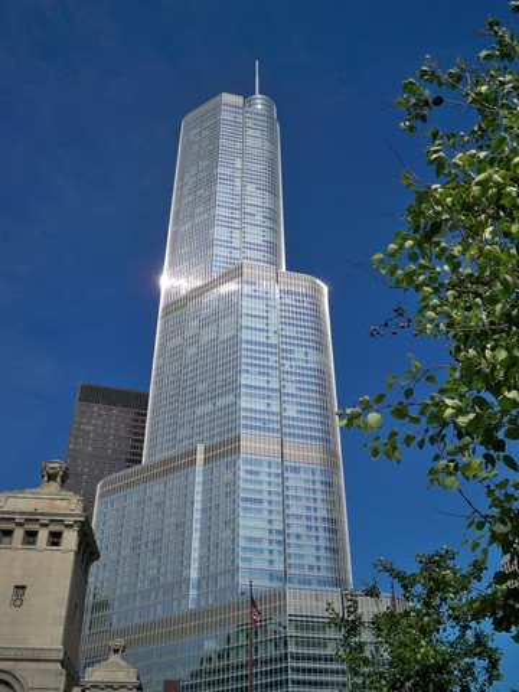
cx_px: 260
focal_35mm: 35
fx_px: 700
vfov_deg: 52.6
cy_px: 346
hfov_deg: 40.7
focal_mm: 6.3
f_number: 4.7
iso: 64
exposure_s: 1/800
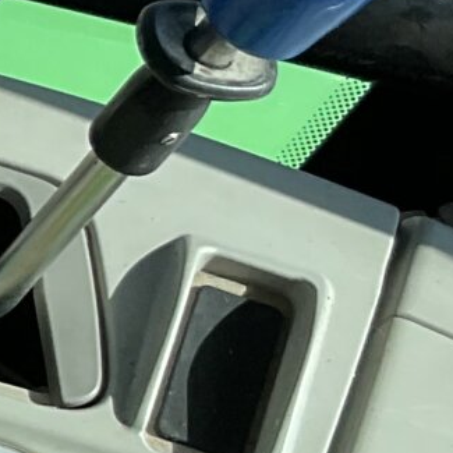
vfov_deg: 8.6
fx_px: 2991
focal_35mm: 202
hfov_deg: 7.8
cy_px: 385
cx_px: -765
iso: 16
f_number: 1.8
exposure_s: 1/1055
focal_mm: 3
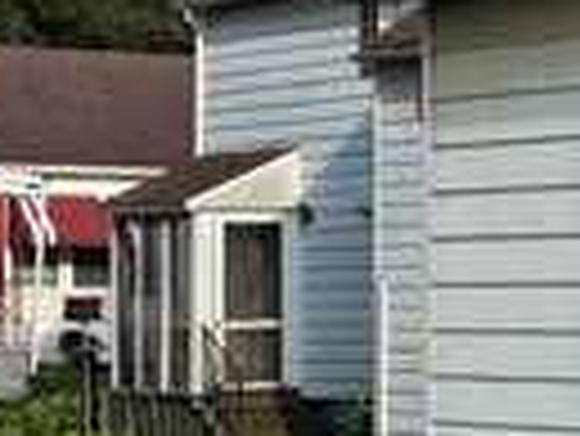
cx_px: 1156
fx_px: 3455
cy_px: 382
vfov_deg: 7.2
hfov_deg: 9.0
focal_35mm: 206
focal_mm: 5.96
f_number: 1.6
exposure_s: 1/1783
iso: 50
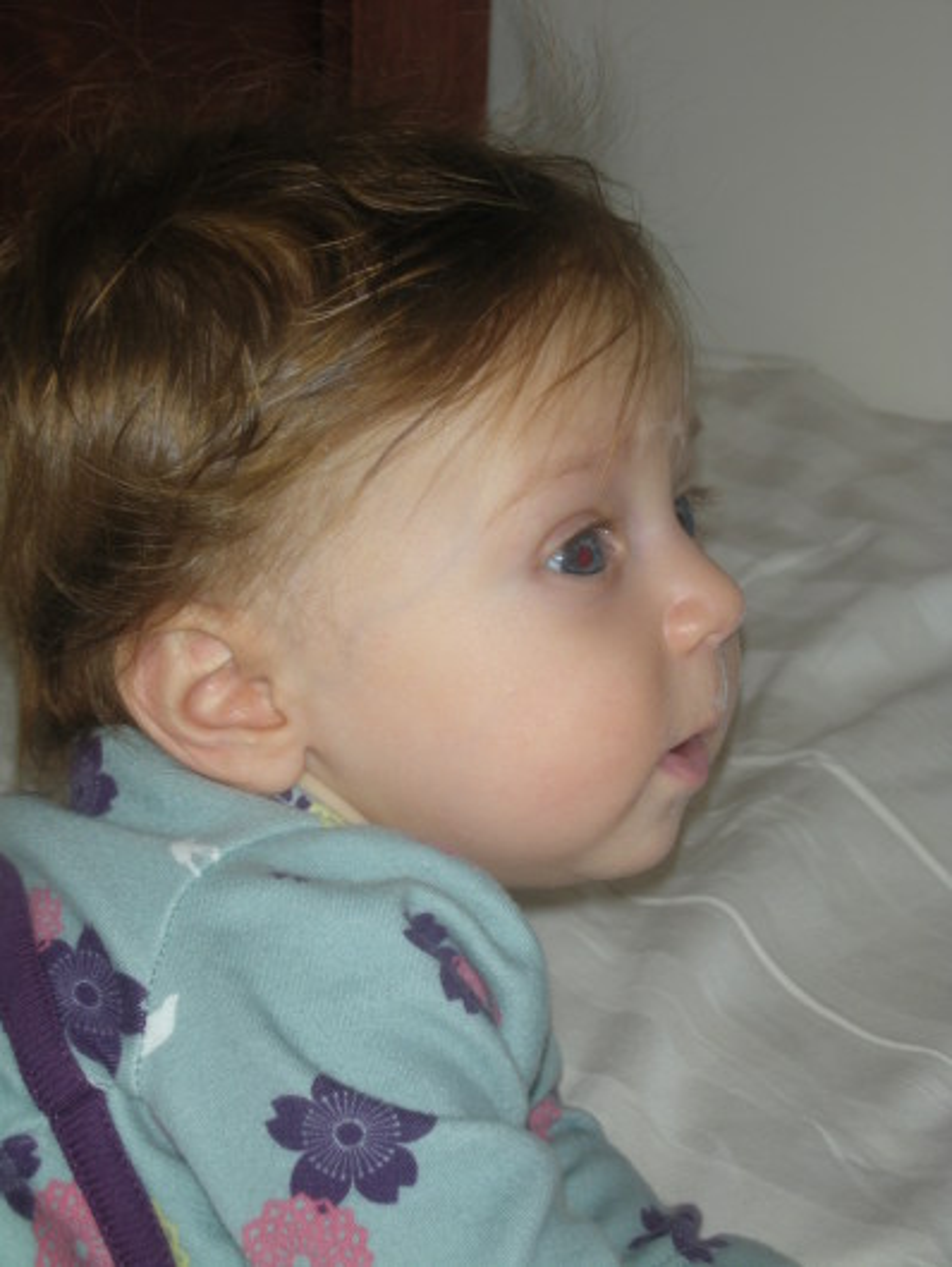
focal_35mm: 105
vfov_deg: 18.7
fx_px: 3847
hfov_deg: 14.1
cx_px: 476
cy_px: 634
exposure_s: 1/120
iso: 51
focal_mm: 17.4
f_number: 5
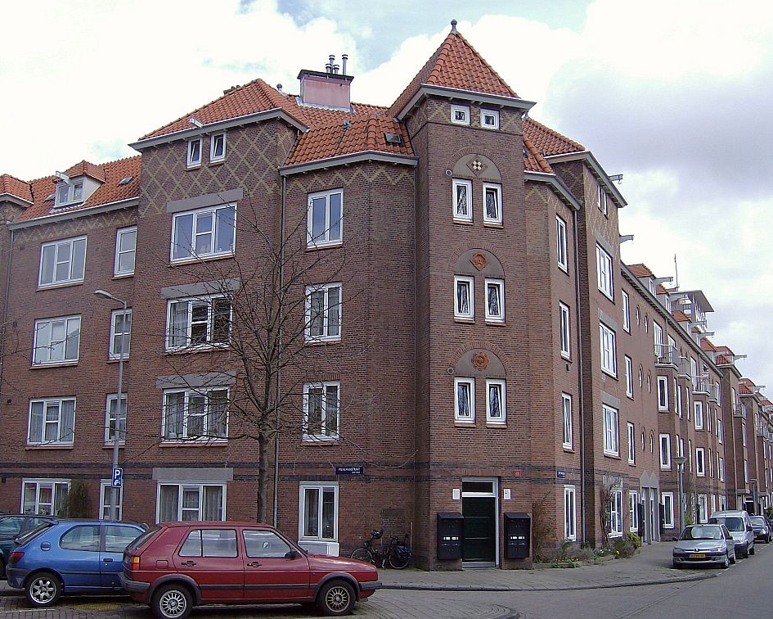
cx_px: 361
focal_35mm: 38
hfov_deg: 47.9
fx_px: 869
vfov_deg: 39.2
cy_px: 312
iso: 100
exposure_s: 1/372
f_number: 4.7
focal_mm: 6
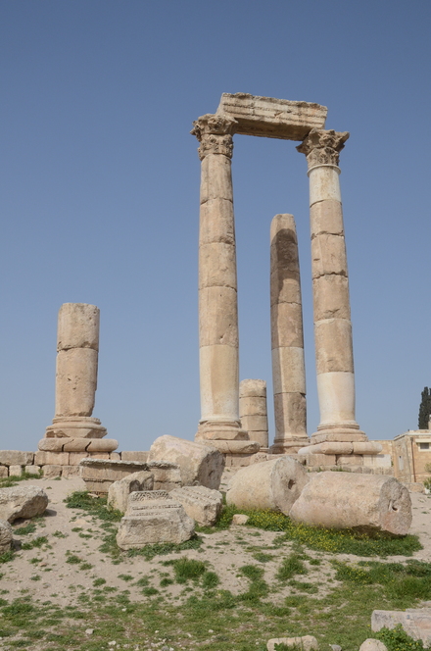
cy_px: 326
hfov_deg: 34.1
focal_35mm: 39
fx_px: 703
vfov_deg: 49.6
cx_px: 216
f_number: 14
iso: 400
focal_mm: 26
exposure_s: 1/800
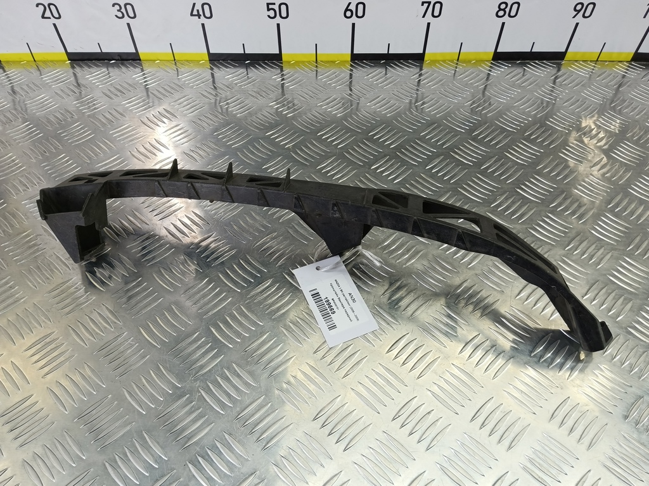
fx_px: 431
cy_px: 243
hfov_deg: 73.9
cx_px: 324
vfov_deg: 58.9
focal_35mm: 23
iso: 98
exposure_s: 1/50
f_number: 1.6
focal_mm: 4.11
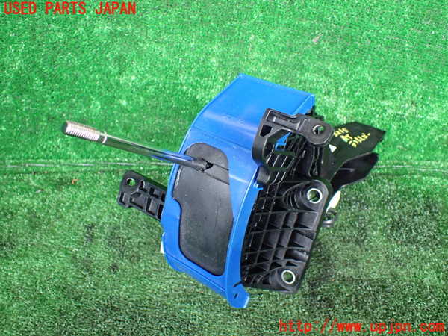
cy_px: 168
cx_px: 224
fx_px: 388
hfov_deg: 60.0
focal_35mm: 30
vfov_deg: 46.8
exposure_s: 1/125
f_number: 2.3
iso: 500
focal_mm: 5.4
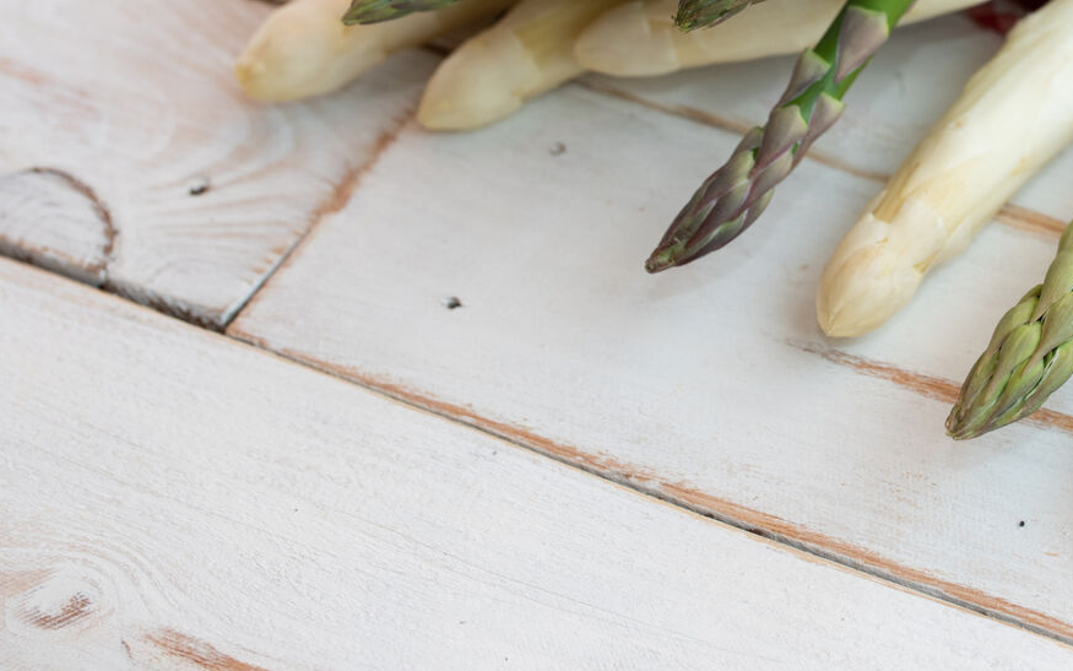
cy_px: 26
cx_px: 866
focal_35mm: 66
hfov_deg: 30.3
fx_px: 1930
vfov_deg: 19.2
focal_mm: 35
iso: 100
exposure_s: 1/80
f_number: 5.6
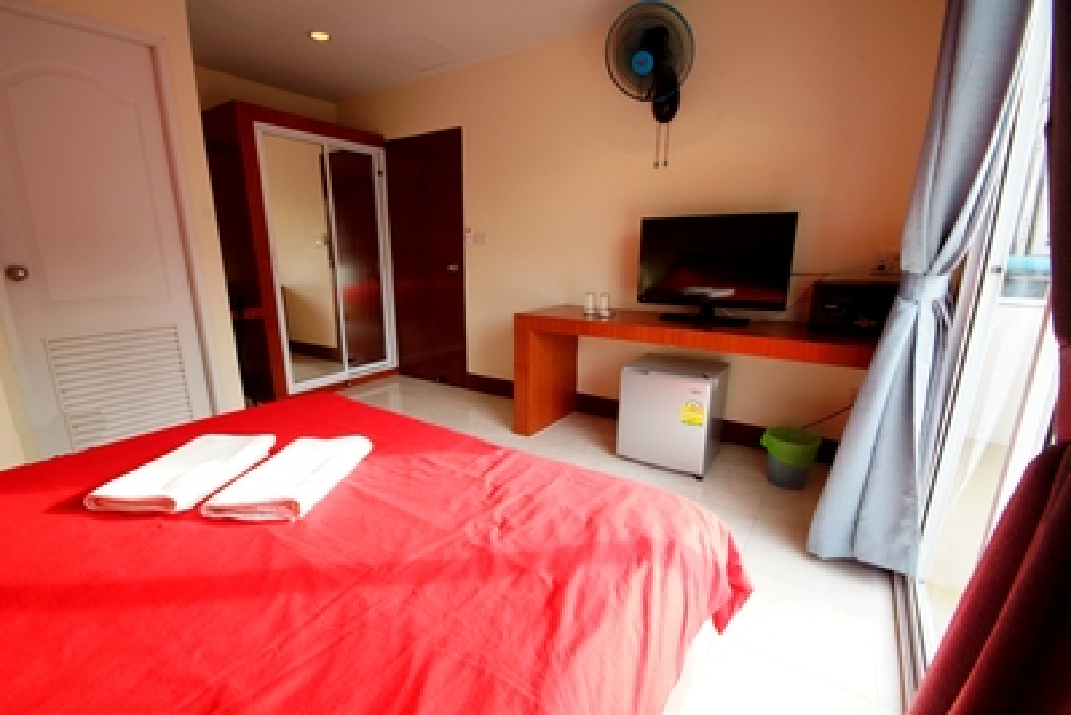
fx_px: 446
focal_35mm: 15
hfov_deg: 100.4
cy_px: 358
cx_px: 536
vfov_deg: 77.4
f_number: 14
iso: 100
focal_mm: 10
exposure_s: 1/2.5
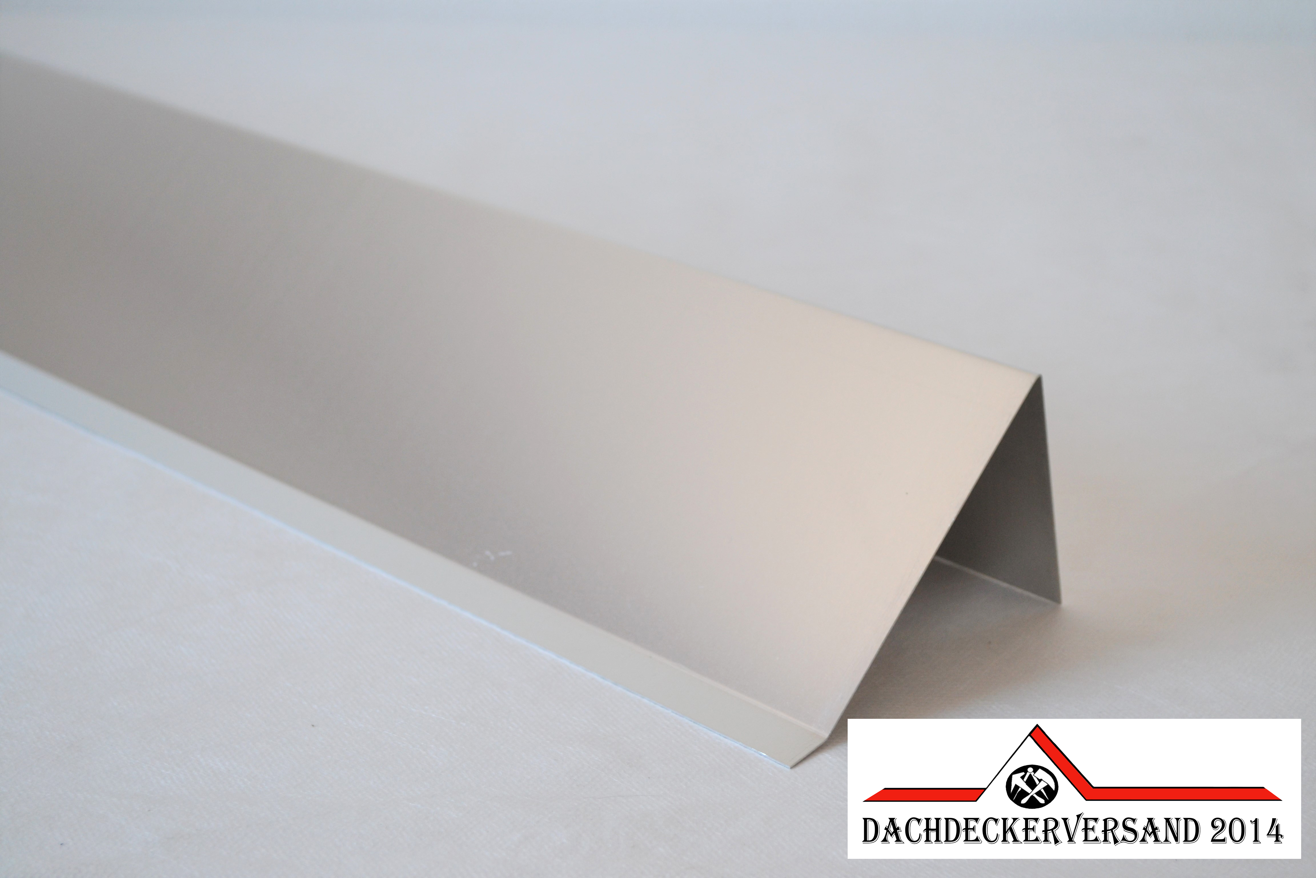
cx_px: 658
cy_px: 439
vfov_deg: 21.6
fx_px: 2303
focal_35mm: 63
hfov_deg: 31.9
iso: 450
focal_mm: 42
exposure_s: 1/60
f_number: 5.3
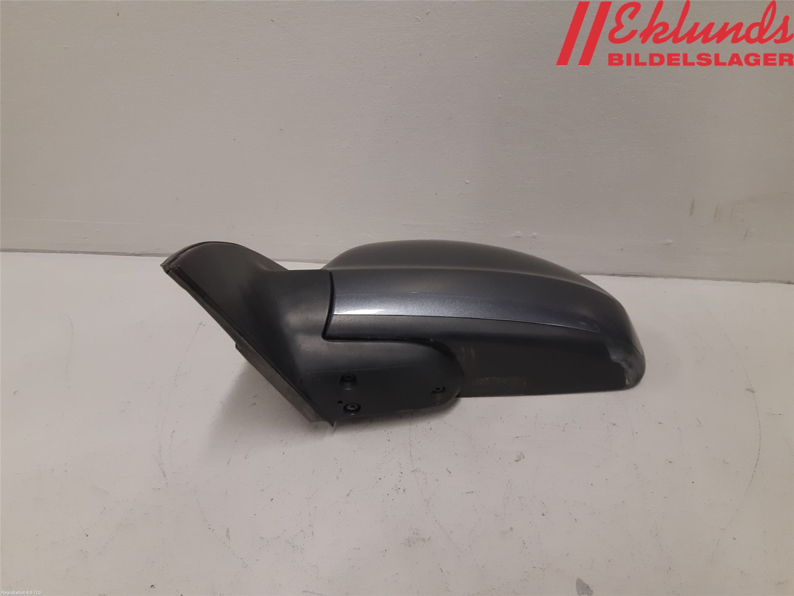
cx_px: 397
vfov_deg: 53.1
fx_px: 596
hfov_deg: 67.3
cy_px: 298
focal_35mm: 26
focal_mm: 3.93
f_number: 1.7
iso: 125
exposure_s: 1/50
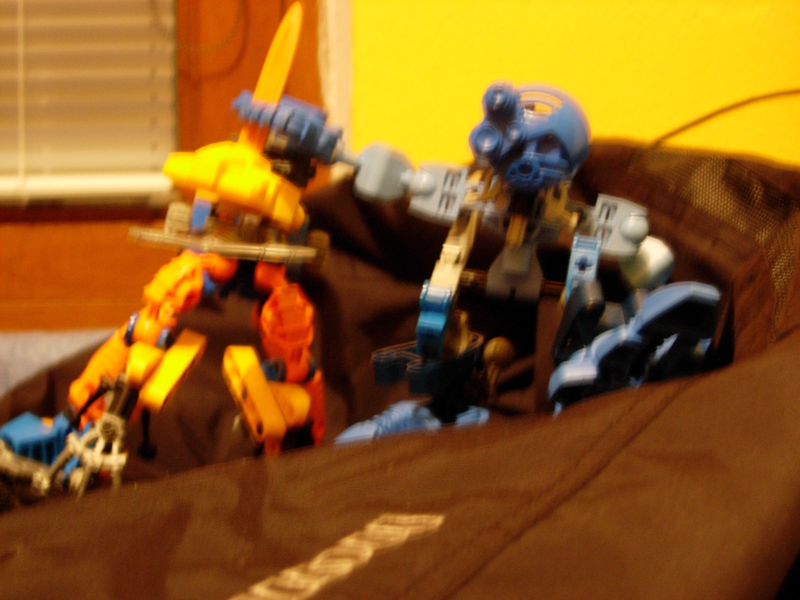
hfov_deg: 31.7
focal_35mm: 61
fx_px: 1410
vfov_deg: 24.0
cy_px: 300
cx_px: 400
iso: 200
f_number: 3.5
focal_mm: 12.7
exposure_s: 1
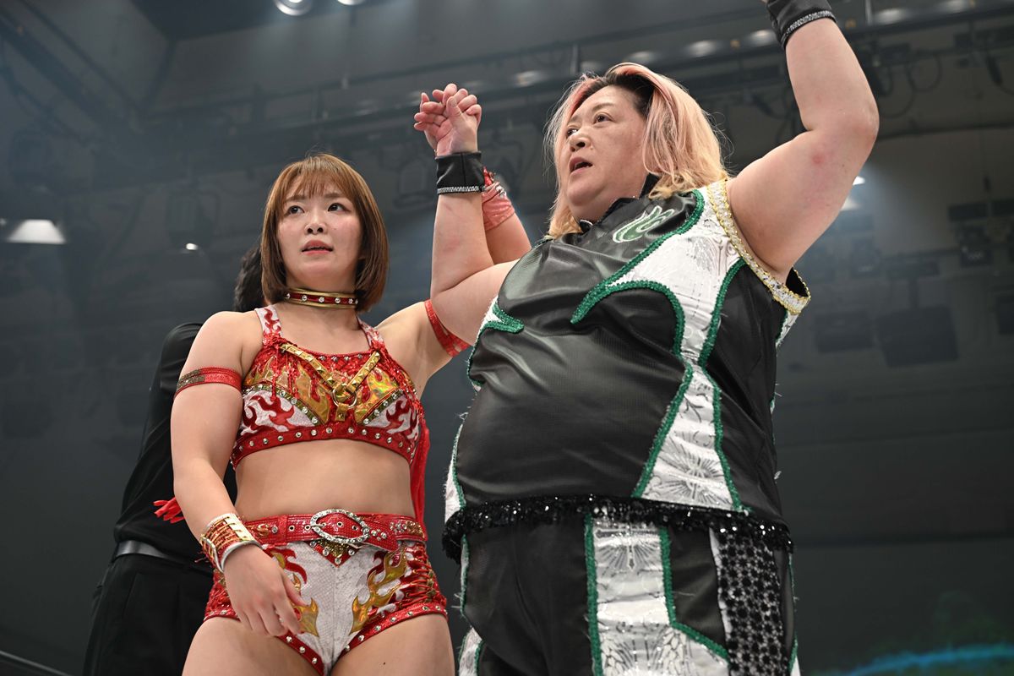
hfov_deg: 38.9
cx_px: 507
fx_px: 1436
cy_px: 338
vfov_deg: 26.5
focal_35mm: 51
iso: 800
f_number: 4
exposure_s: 1/500
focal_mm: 51
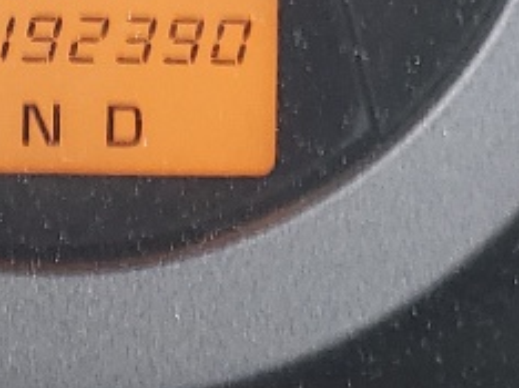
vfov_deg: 8.1
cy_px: -262
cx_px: 16
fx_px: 2666
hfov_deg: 11.0
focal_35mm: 178
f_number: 1.5
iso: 53
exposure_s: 1/60.2
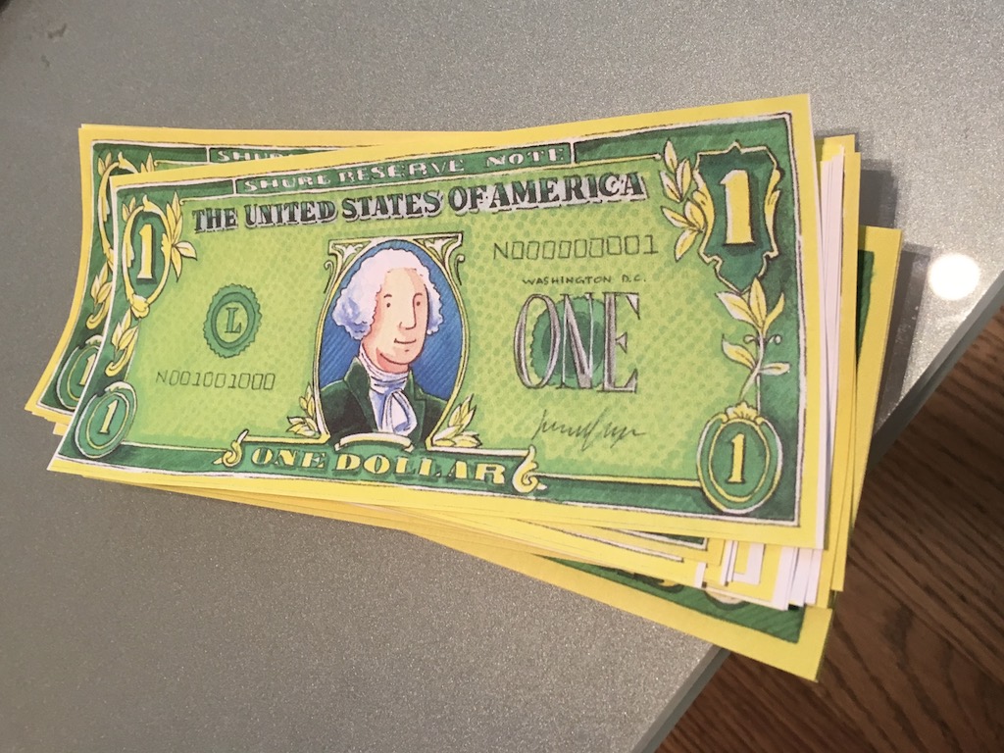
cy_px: 376
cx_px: 502
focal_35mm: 29
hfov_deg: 61.7
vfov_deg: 48.2
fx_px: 841
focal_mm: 4.15
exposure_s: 1/30
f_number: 2.2
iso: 80
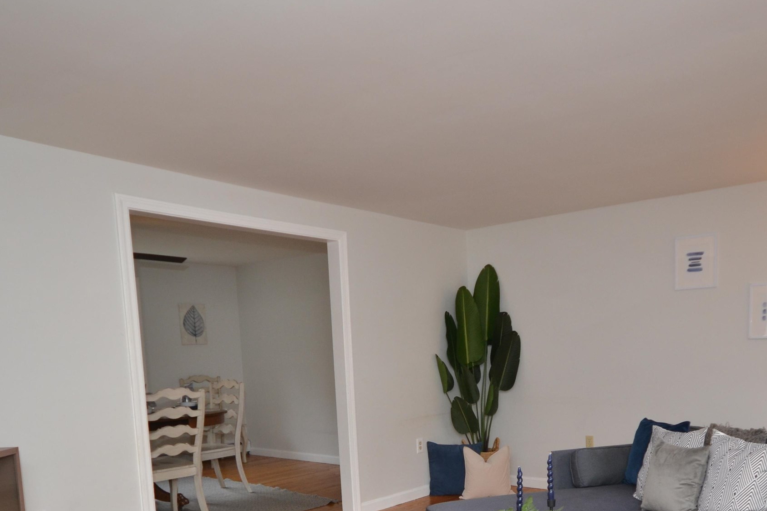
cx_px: 480
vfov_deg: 40.0
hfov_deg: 58.8
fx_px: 670
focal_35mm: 31
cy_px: 414
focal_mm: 11.5
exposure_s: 1/60
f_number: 5.6
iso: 400
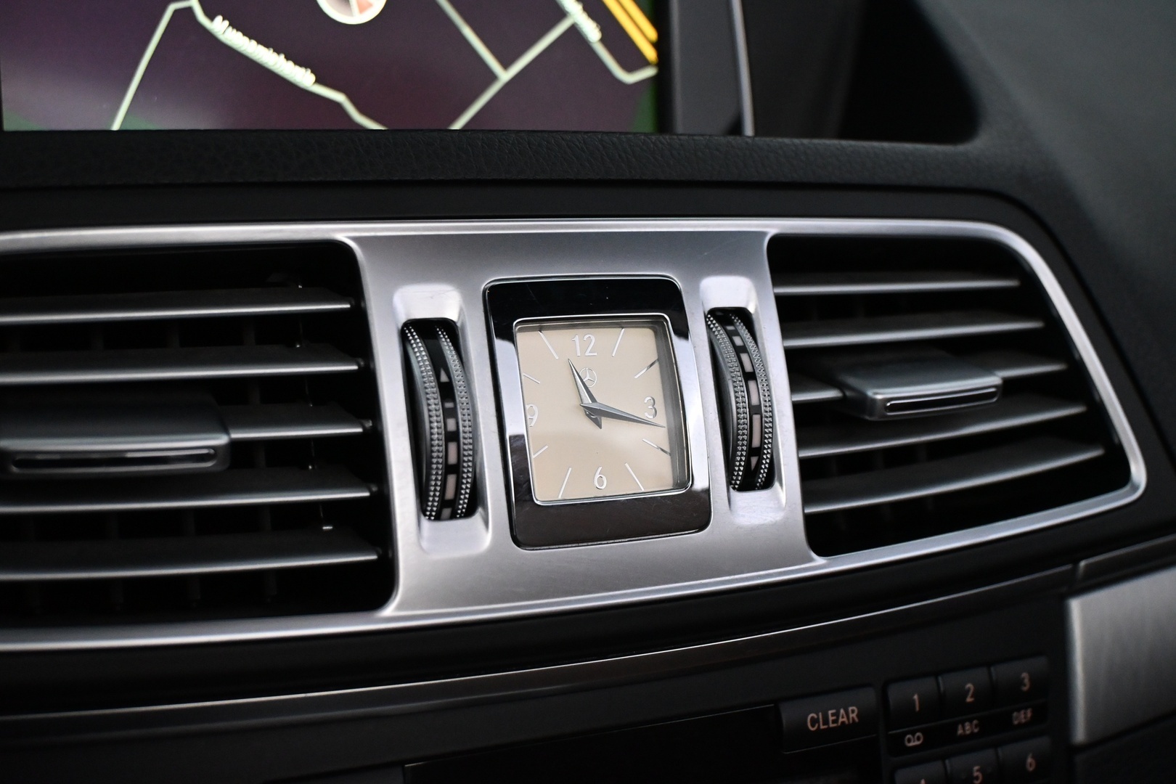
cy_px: 392
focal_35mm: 51
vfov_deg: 26.5
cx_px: 588
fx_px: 1666
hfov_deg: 38.9
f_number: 5
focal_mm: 34
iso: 3200
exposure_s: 1/125
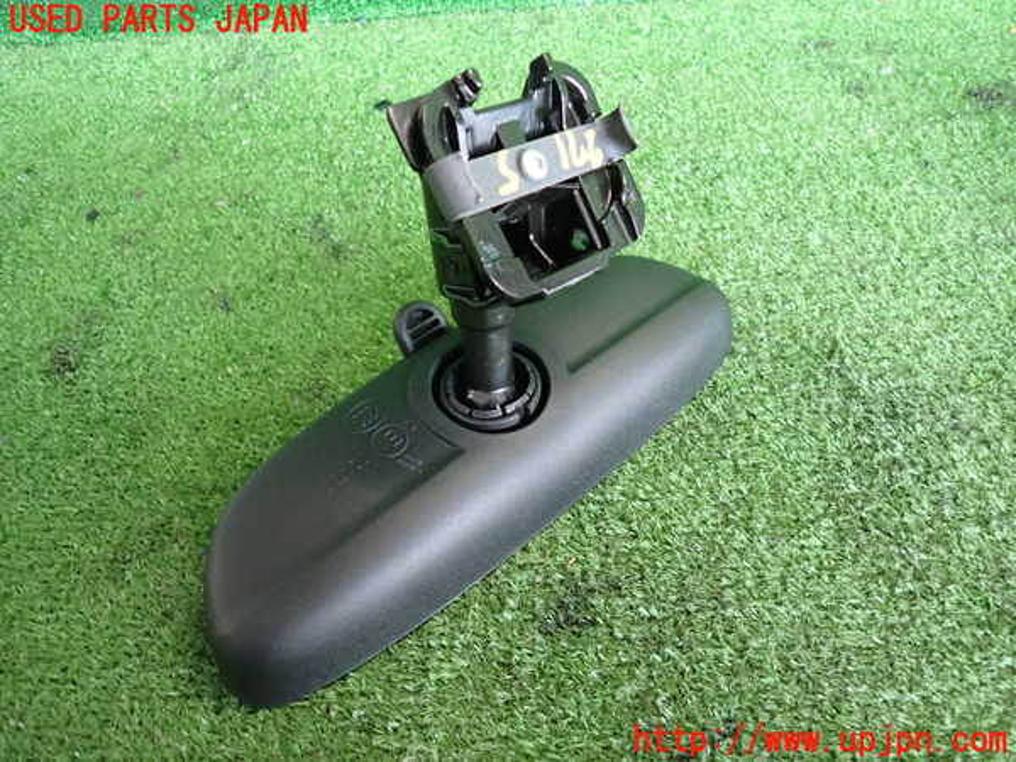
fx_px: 734
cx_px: 508
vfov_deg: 54.9
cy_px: 381
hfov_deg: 69.4
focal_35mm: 25
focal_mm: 4.5
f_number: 2
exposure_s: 1/100
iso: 1000
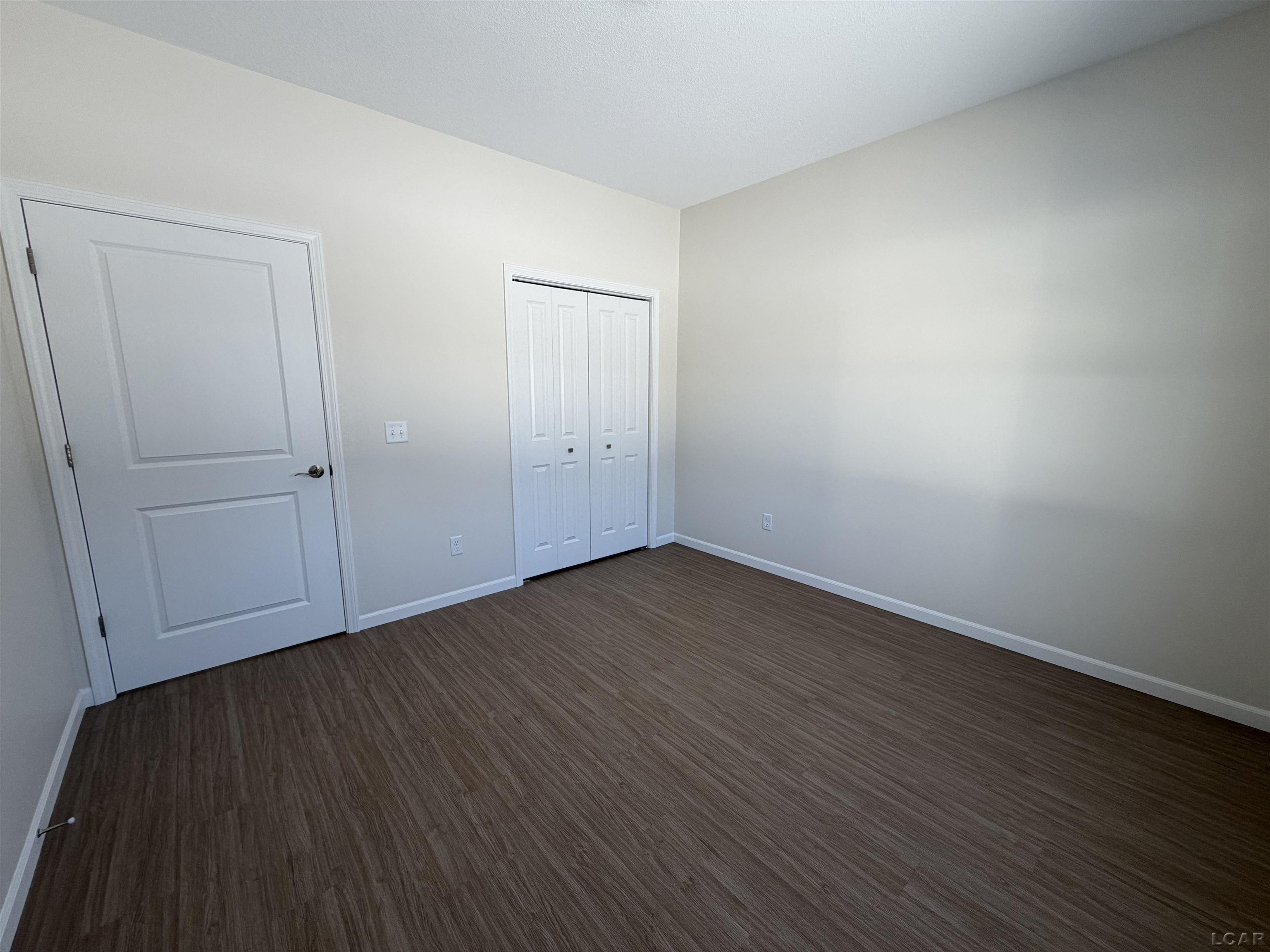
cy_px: 476
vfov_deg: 85.7
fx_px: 514
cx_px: 635
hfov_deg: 102.1
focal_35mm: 14
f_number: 2.2
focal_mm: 2.22
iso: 64
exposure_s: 1/121
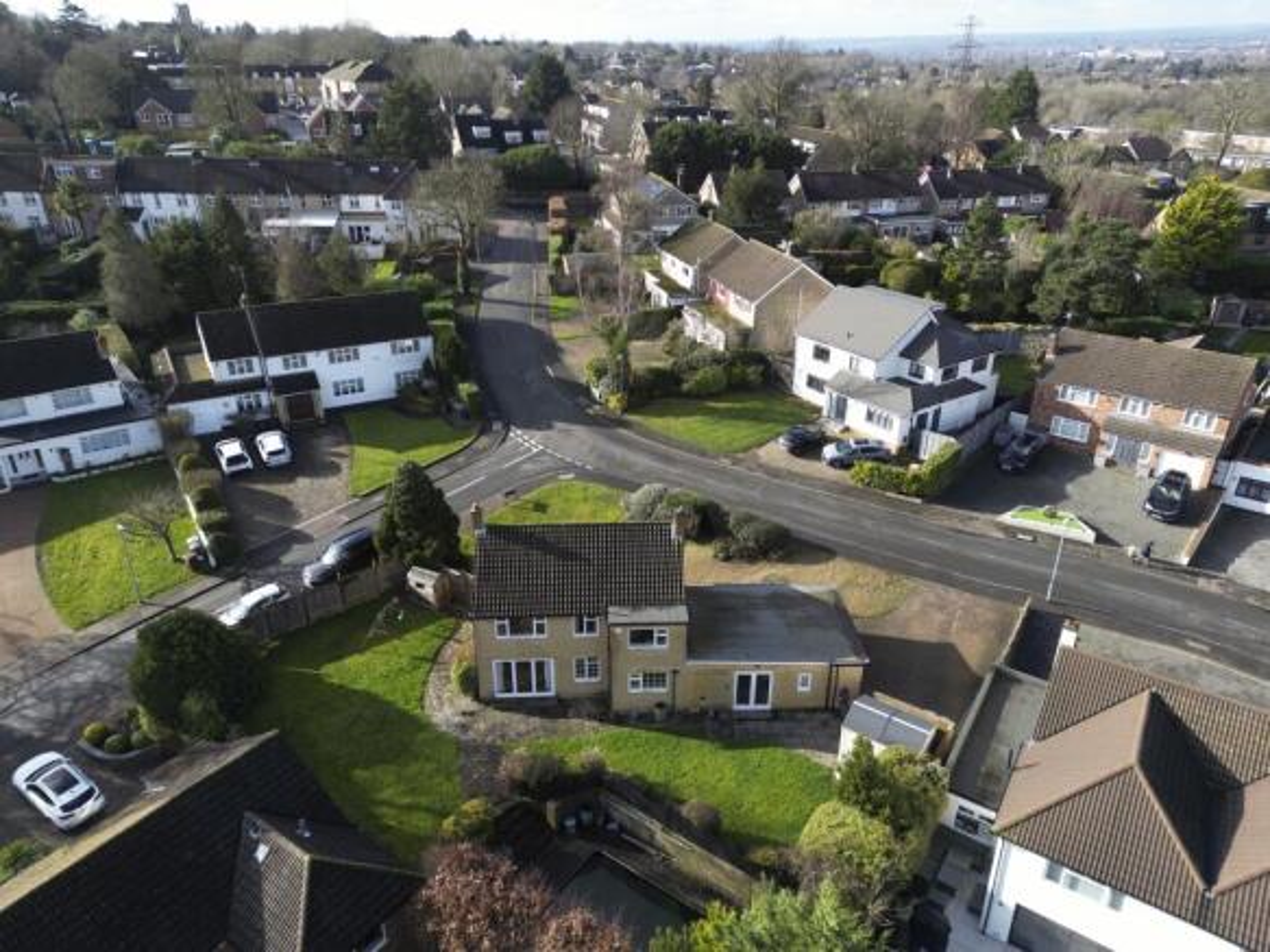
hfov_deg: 71.6
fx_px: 880
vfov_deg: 56.8
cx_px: 635
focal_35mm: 24
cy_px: 476
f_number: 1.7
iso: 100
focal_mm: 6.72
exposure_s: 1/800
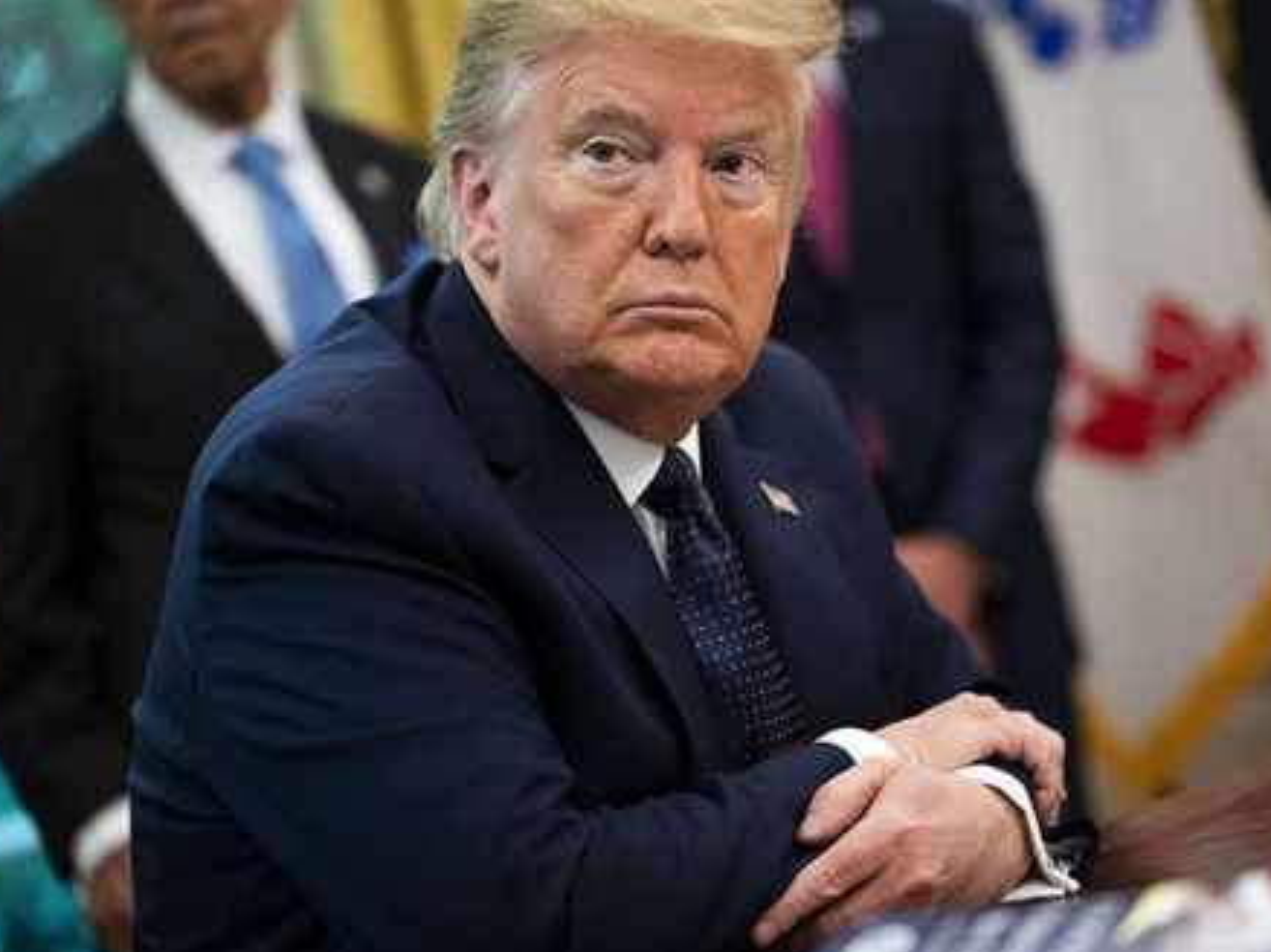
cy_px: 480
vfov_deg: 13.2
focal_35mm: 112
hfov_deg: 17.6
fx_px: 4110
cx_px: 682
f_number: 2.8
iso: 2000
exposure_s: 1/160
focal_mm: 102
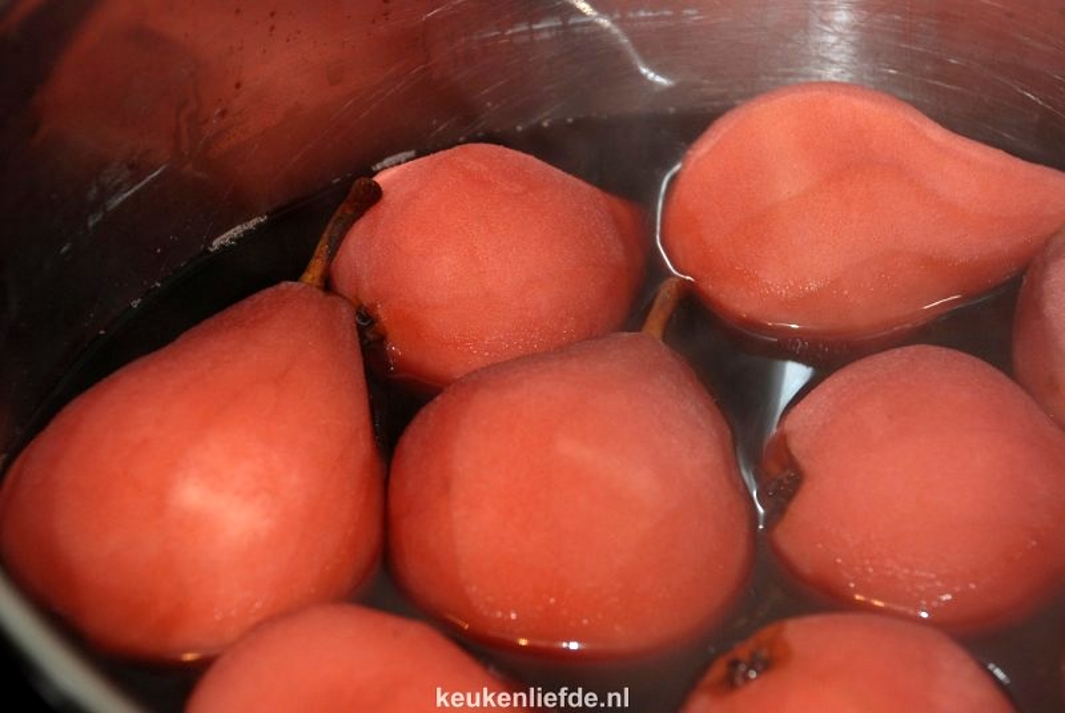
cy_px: 356
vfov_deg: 13.1
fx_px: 3111
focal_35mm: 105
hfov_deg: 19.4
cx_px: 532
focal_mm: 70
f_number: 5.6
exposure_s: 1/60
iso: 200
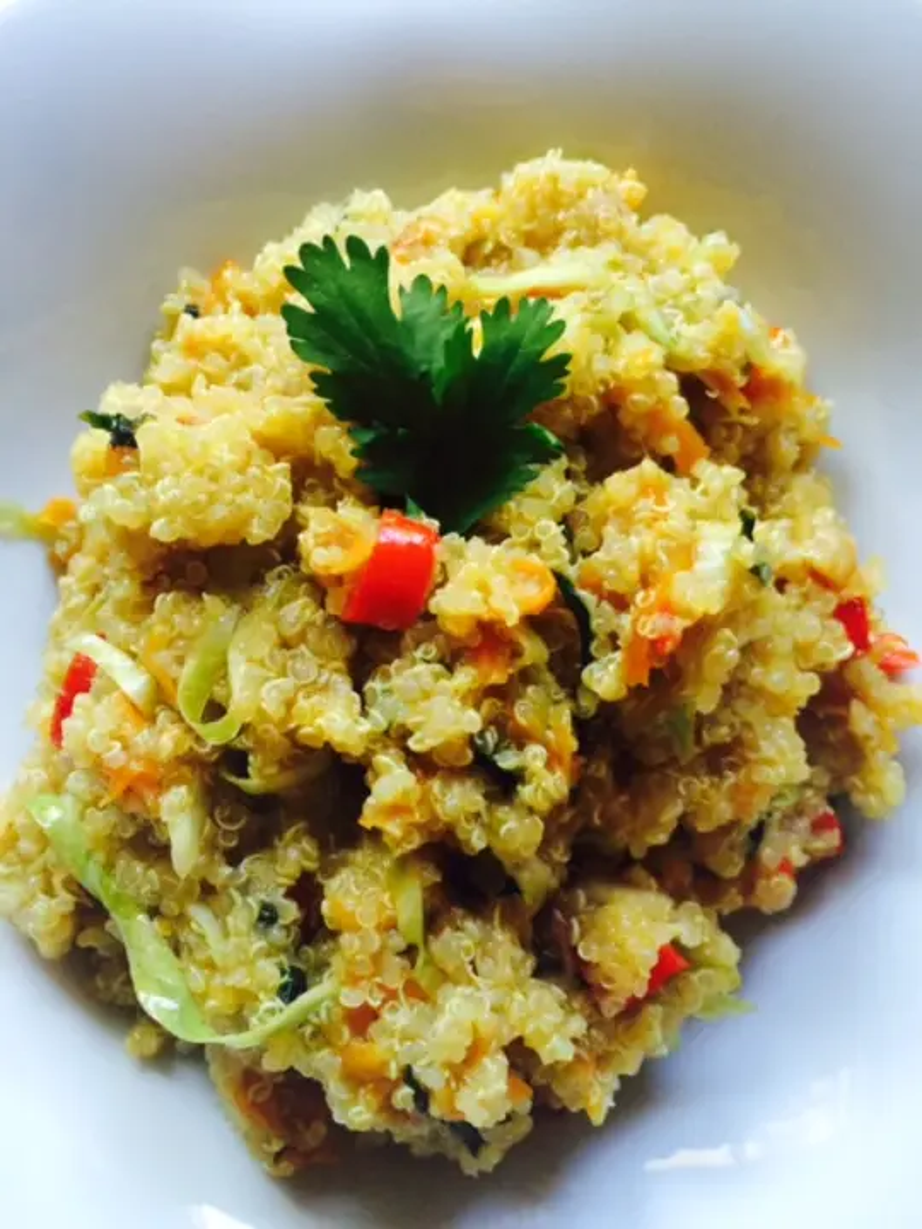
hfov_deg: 48.2
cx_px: 461
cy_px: 614
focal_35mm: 29
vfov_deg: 61.7
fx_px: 1030
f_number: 2.2
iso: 80
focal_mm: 4.15
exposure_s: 1/33
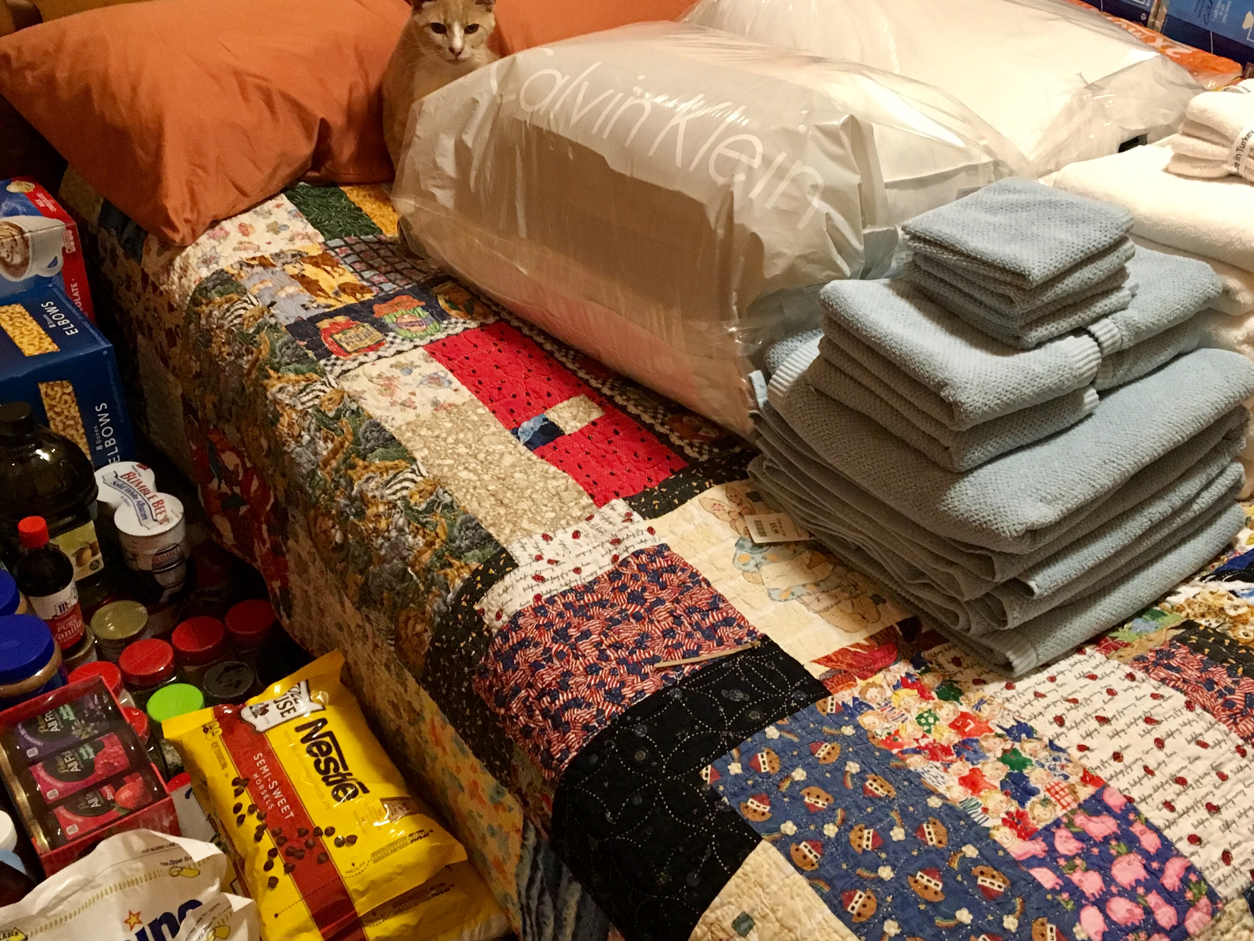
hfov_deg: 46.8
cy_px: 461
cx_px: 614
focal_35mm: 40
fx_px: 1449
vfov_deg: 36.0
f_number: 2.2
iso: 200
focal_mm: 4.15
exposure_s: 1/24
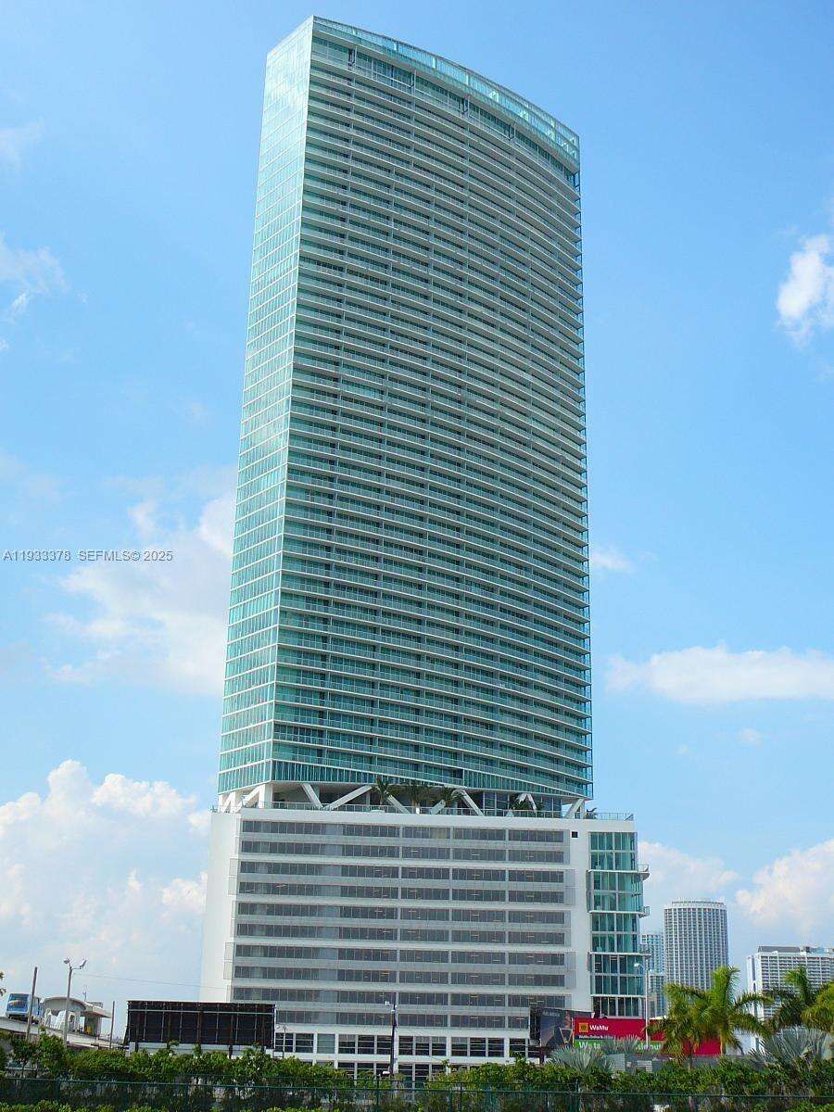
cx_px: 417
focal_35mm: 47
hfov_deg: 30.9
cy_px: 556
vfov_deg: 40.4
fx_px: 1510
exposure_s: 1/800
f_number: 3.3
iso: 80
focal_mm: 7
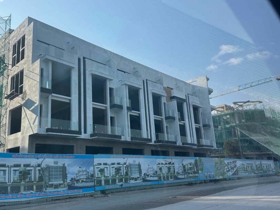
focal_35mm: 30
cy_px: 112
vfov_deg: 46.8
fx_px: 243
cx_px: 105
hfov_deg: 59.2
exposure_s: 1/540
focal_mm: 6.86
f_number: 1.8
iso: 80
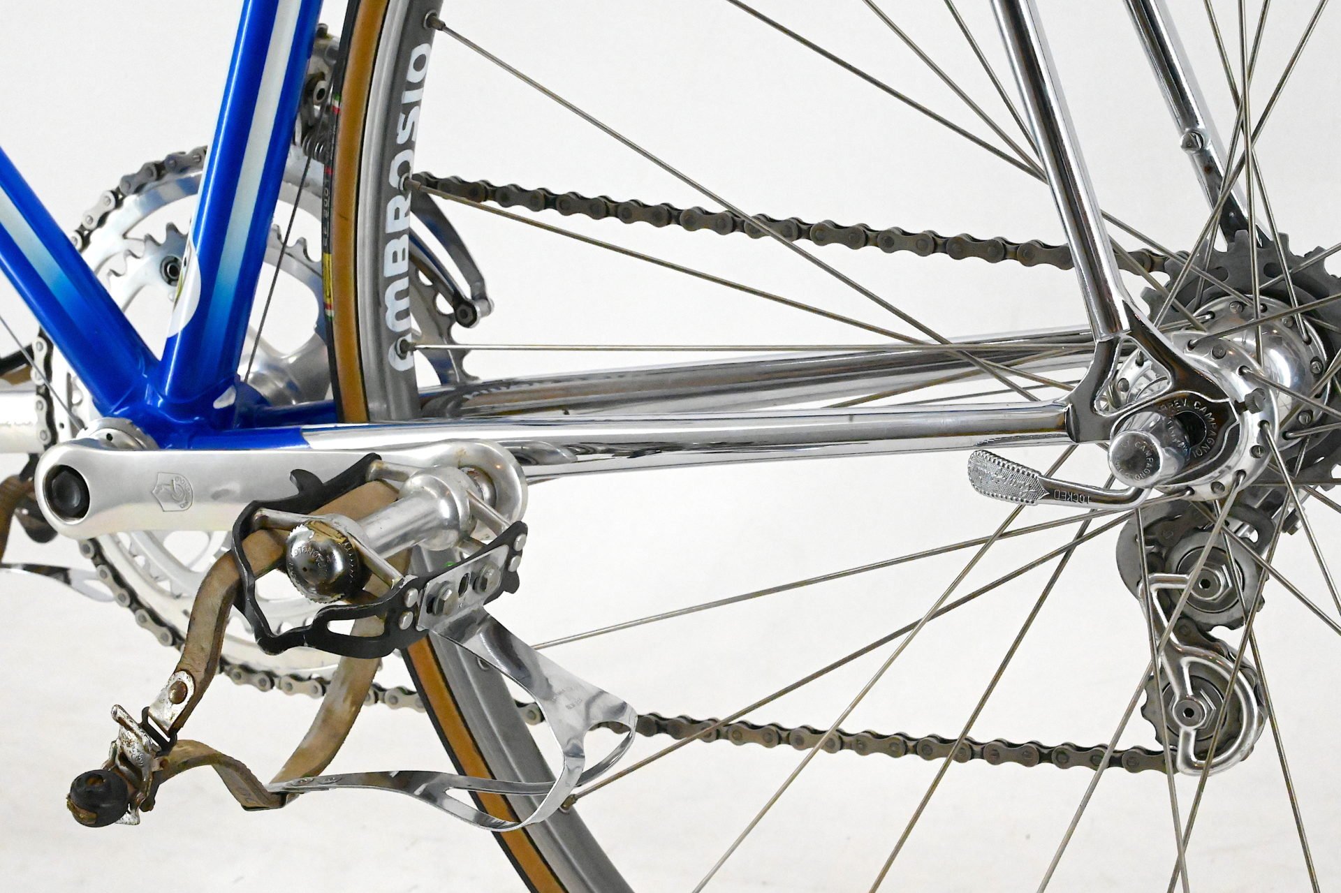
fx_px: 2607
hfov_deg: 28.9
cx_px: 670
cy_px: 446
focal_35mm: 70
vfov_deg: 19.4
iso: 28800
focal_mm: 70
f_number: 20
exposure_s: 1/640
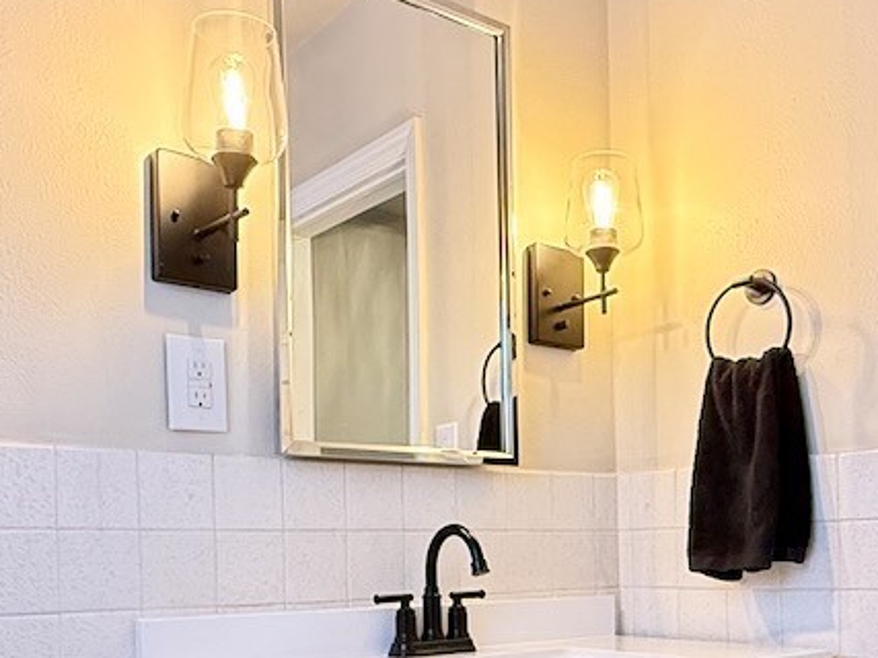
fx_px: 1065
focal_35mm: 42
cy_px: 563
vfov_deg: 33.0
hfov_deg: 44.7
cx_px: 496
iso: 500
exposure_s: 1/60
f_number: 2.2
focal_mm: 2.22
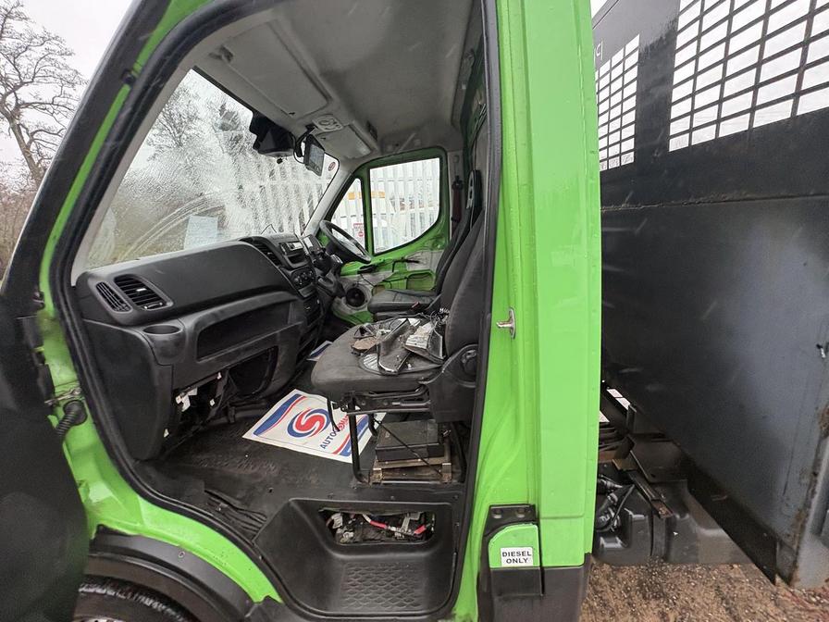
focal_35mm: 14
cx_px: 414
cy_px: 311
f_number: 2.2
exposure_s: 1/94
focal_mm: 2.22
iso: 250
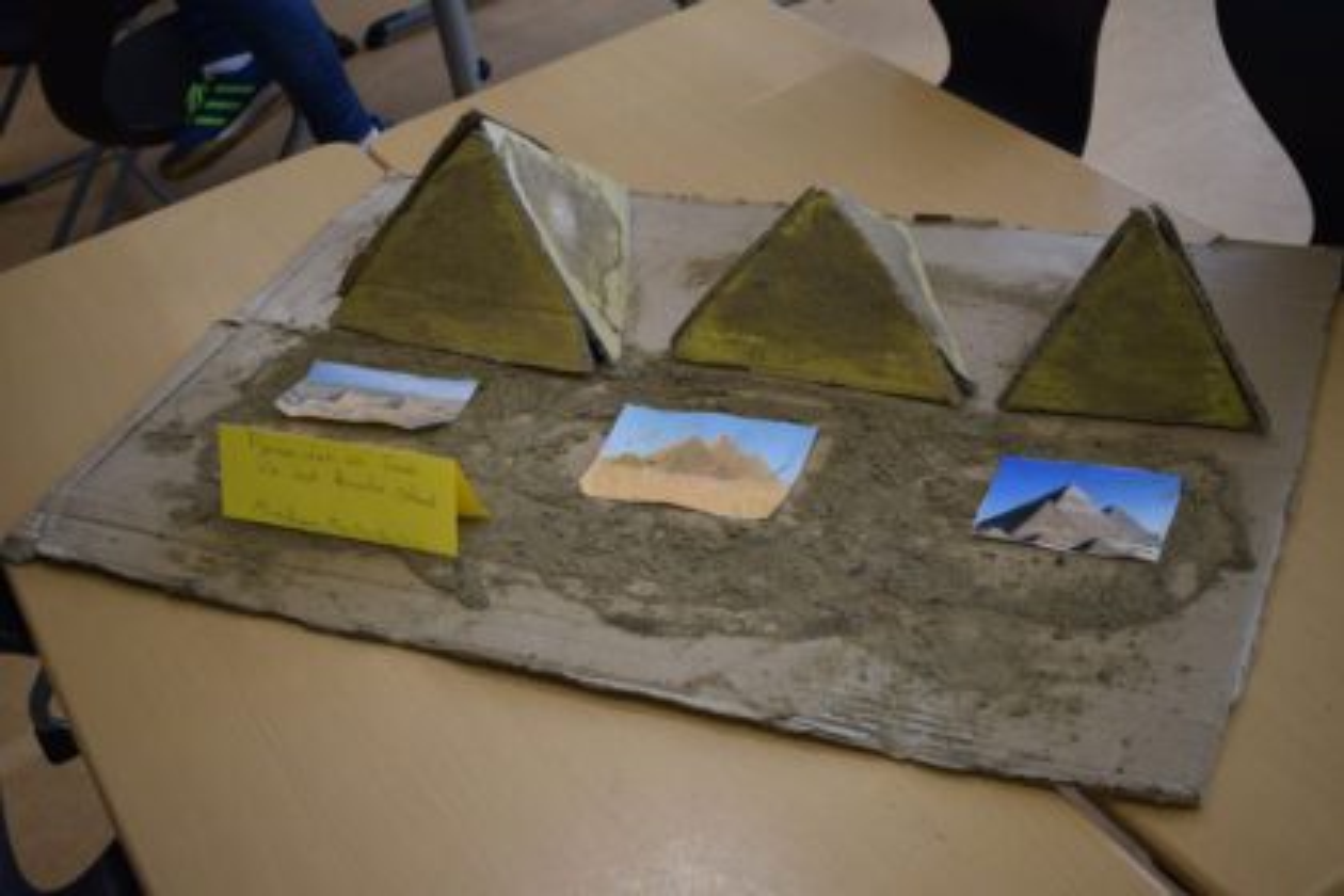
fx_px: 1736
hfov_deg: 42.3
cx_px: 672
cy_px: 448
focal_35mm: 46
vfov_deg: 28.9
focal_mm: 31
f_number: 4.2
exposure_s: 1/80
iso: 400
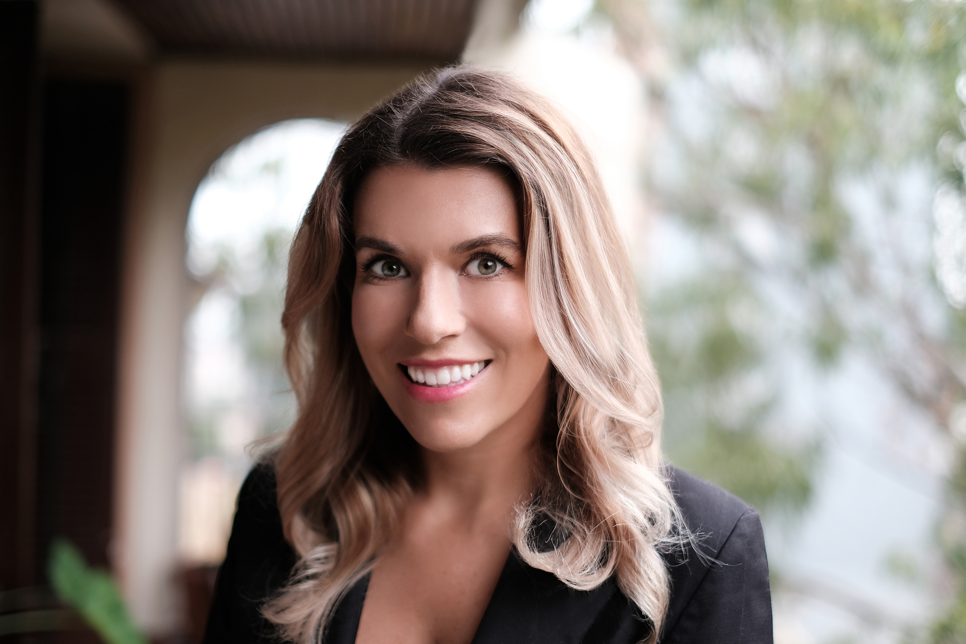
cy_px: 322
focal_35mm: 53
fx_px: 1422
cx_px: 483
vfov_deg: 25.5
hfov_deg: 37.5
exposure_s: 1/250
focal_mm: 35
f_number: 1.4
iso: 250
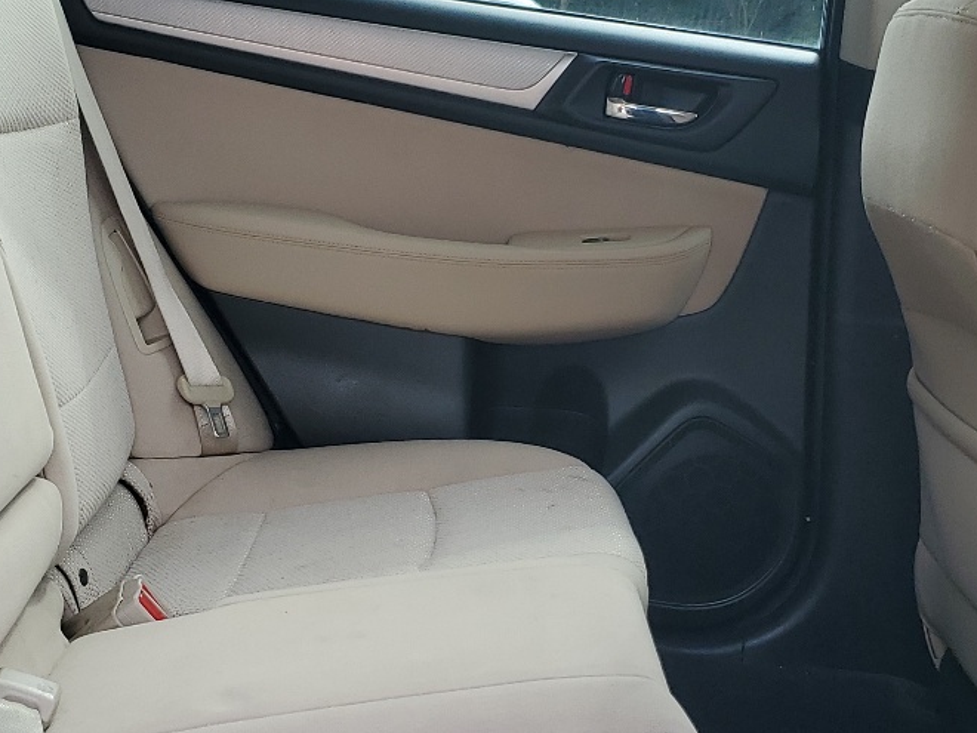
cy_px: 413
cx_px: 453
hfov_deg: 30.7
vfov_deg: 23.3
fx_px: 1778
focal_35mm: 63
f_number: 1.5
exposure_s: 1/213
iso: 50
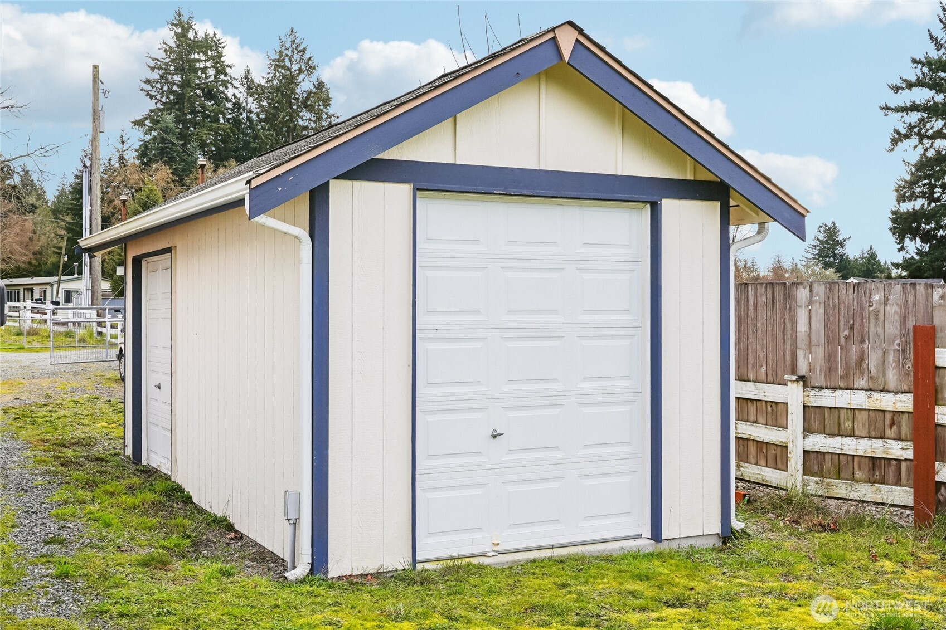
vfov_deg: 31.9
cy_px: 315
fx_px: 1103
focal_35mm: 42
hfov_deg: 46.4
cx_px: 473
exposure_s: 1/125
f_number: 8
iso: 125
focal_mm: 28
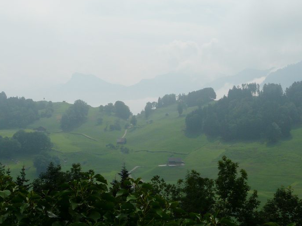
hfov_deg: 26.3
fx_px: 646
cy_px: 87
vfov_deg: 19.9
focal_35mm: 74
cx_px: 149
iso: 100
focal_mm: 8.3
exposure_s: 1/500
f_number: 8
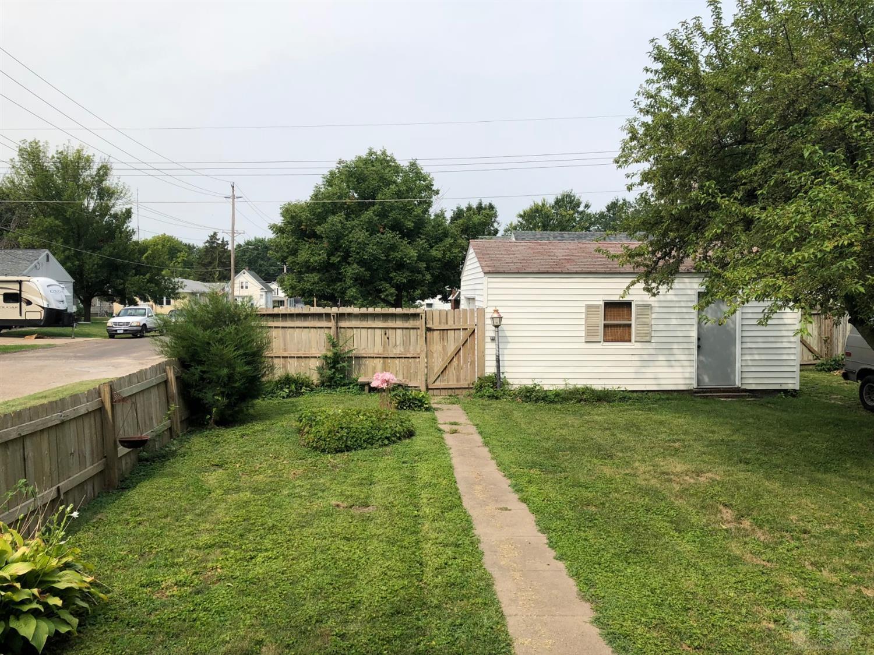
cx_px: 437
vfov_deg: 49.7
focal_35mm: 28
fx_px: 707
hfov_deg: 63.5
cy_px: 328
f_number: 1.8
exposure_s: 1/1656
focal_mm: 3.99
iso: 20
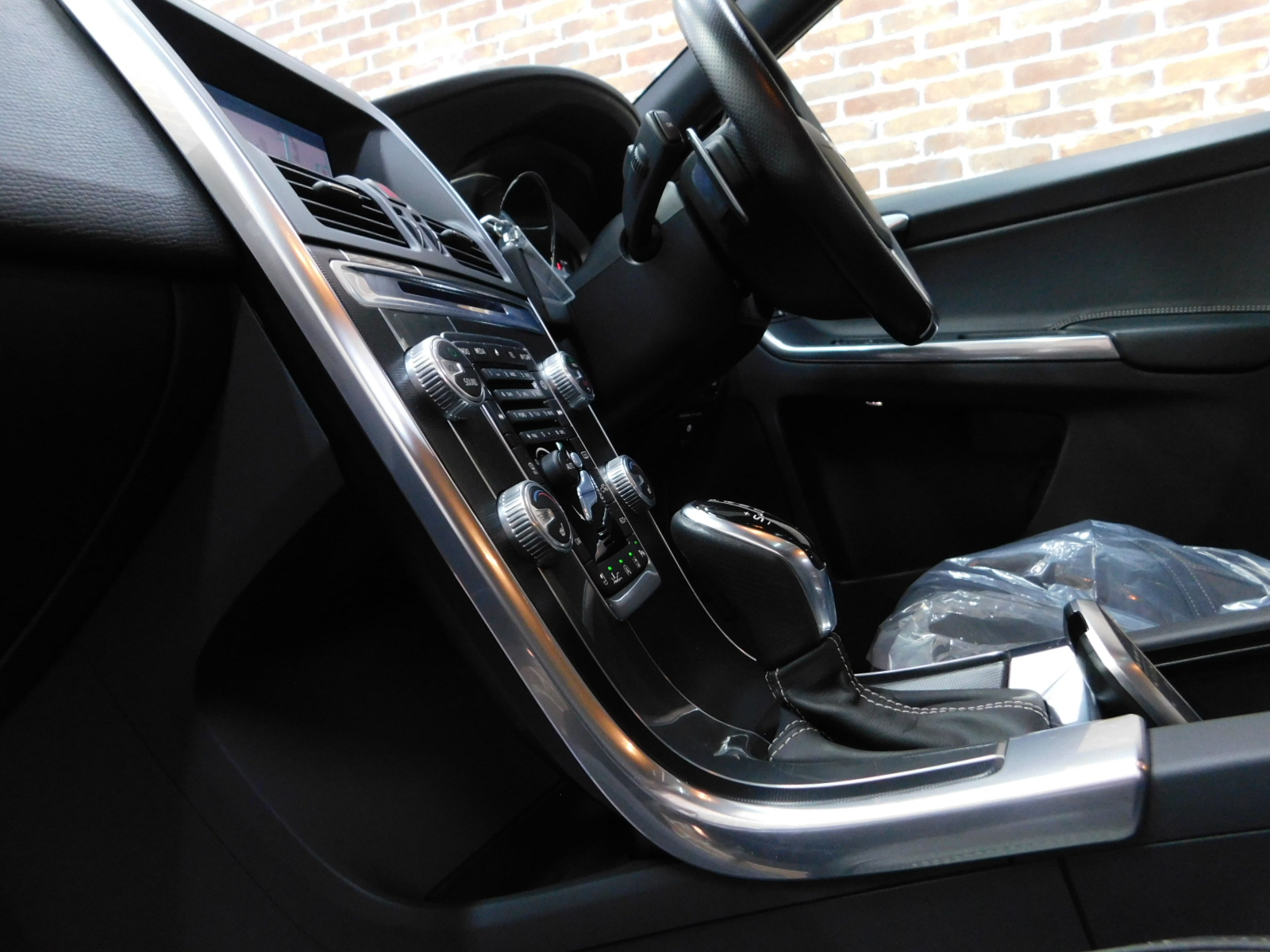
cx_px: 635
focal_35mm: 23
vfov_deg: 58.9
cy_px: 476
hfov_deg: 73.9
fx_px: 844
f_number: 3
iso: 400
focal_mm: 4
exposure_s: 1/13
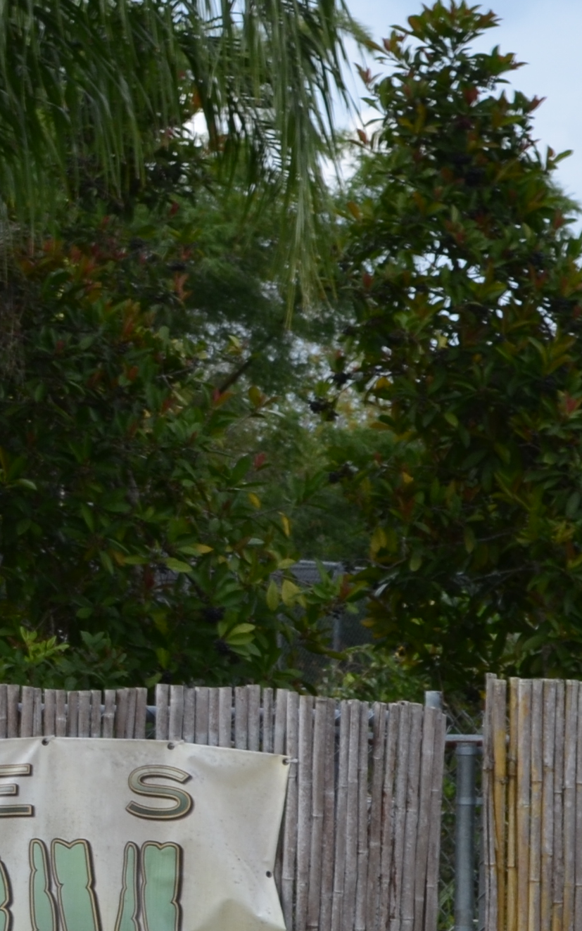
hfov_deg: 5.2
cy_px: 981
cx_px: -516
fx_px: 6344
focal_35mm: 250
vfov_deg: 8.3
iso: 200
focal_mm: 44
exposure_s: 1/200
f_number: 8
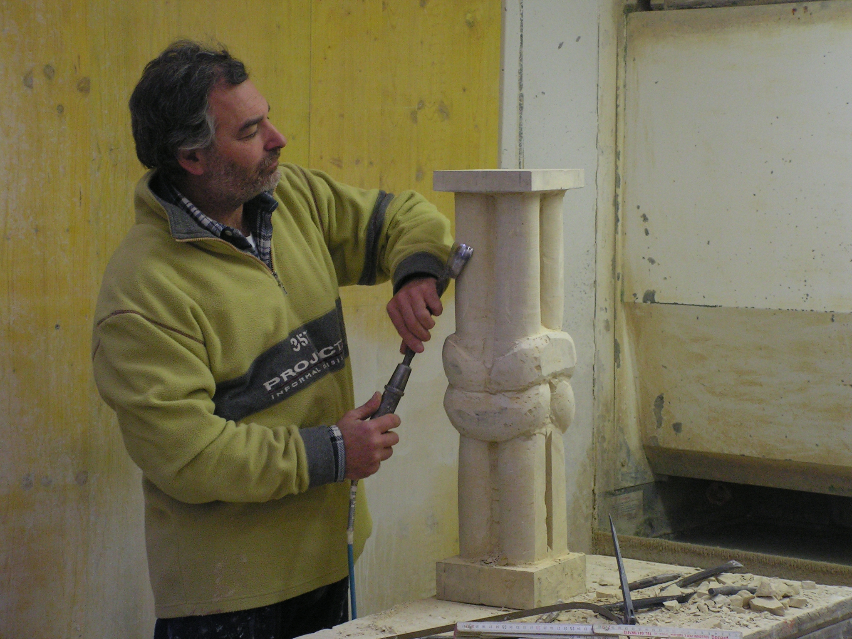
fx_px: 2215
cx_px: 426
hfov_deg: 21.8
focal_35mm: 90
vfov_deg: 16.4
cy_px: 320
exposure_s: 1/30
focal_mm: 15.1
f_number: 3.3
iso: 200
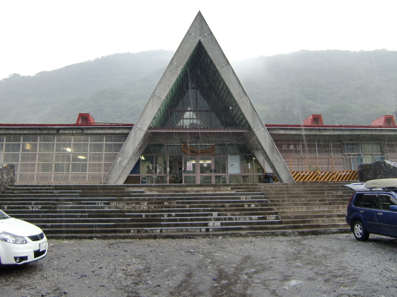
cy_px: 148
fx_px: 321
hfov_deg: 63.4
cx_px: 198
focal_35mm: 28
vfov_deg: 49.7
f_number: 2.6
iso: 64
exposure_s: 1/125
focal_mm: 4.9
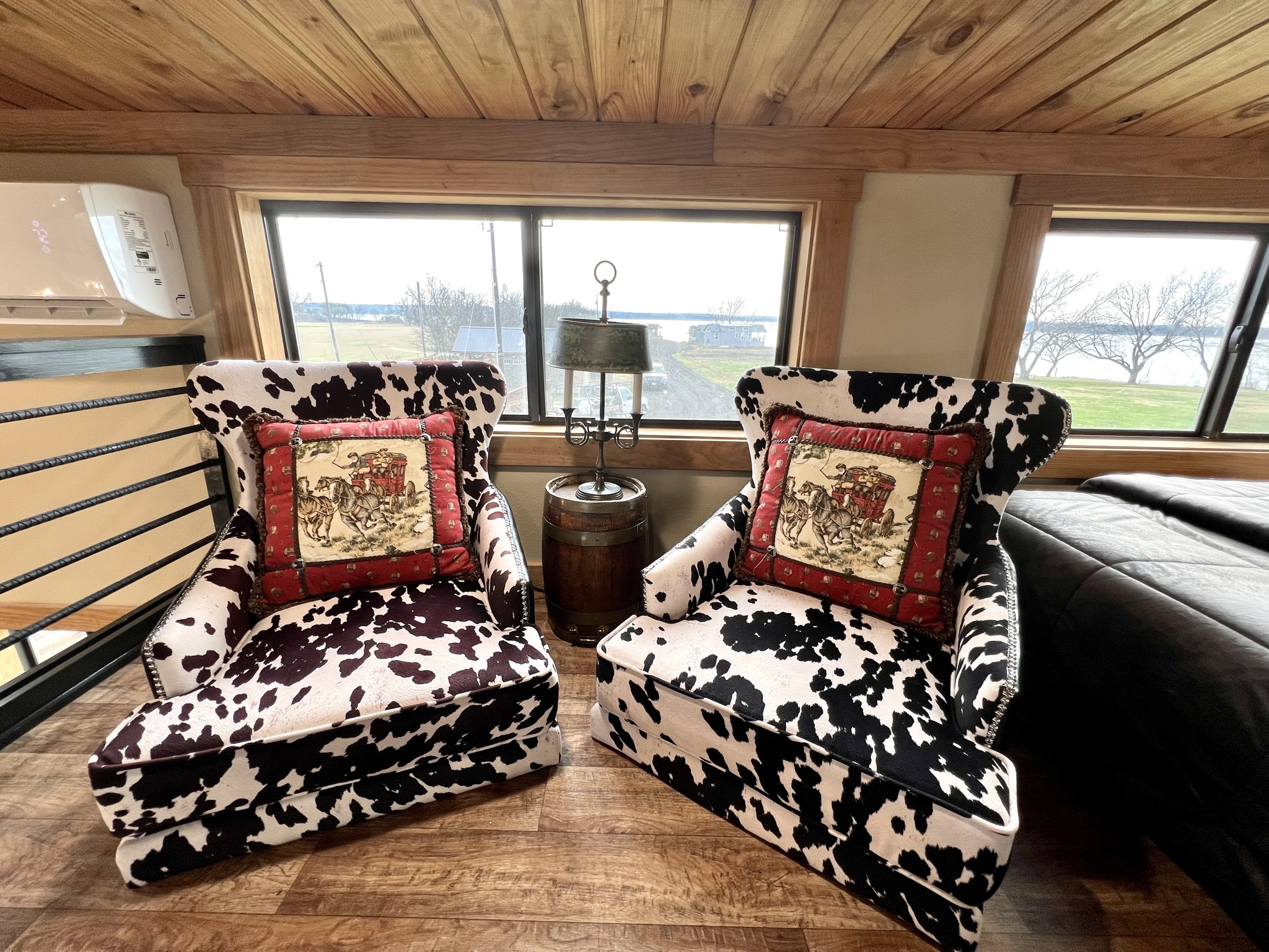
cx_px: 634
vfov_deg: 89.9
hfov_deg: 106.2
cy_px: 476
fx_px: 477
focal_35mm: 13
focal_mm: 1.57
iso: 50
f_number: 1.8
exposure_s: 1/122
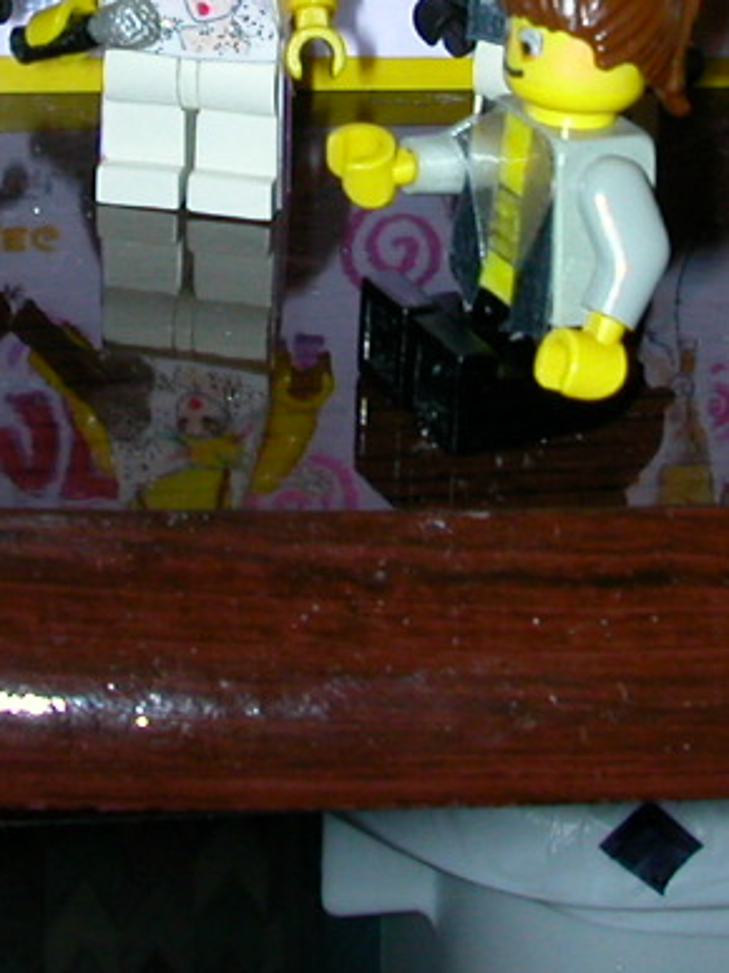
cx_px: 271
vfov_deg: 19.7
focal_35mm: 98
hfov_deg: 15.1
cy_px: 91
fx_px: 2753
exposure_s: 1/59.9
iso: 100
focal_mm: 5.6
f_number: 4.5
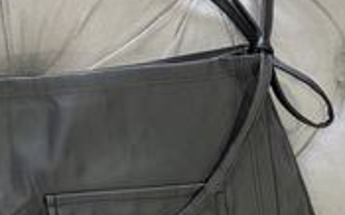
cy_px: 149
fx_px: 789
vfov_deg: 15.5
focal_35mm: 84
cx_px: 30
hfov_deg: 23.9
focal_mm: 5.96
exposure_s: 1/50
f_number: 1.6
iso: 250
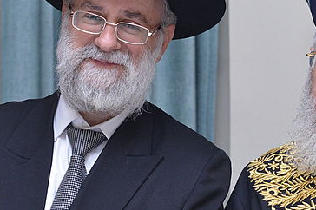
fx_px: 1351
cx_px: 217
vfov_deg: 8.9
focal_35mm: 154
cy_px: 110
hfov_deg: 13.3
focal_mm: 70
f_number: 5.6
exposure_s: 1/250
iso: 2500
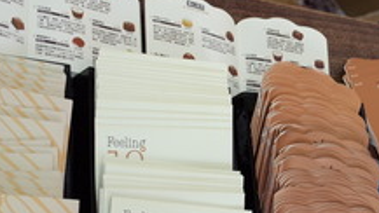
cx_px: 338
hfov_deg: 25.4
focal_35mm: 81
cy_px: 143
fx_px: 814
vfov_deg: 14.9
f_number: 3.5
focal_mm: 18.3
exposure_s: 1/40
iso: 400
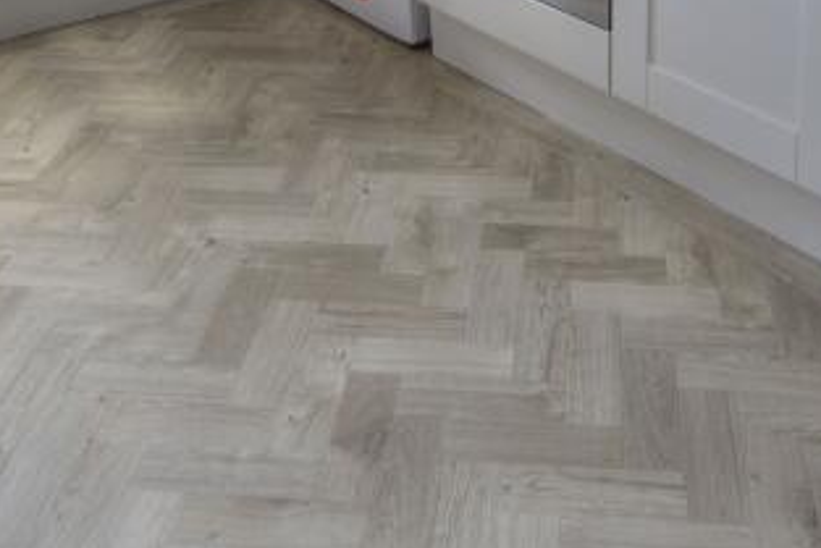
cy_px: -308
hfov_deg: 40.0
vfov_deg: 22.0
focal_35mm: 49
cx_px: 519
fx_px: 1118
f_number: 8
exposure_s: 1/30
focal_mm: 10
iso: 400
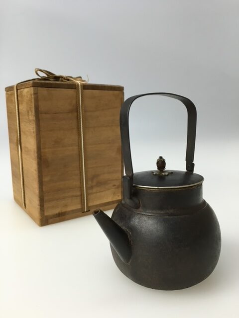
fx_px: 267
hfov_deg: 48.2
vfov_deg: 61.7
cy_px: 159
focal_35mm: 29
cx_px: 120
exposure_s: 1/30
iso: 32
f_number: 2.2
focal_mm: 4.15
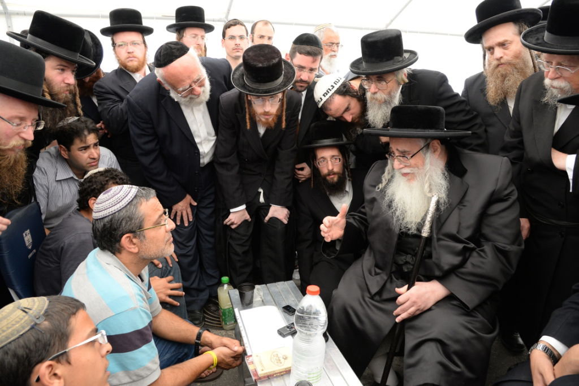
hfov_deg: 73.7
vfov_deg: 53.1
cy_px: 193
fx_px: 386
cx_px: 290
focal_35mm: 24
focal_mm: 24
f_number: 8
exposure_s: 1/250
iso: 1250
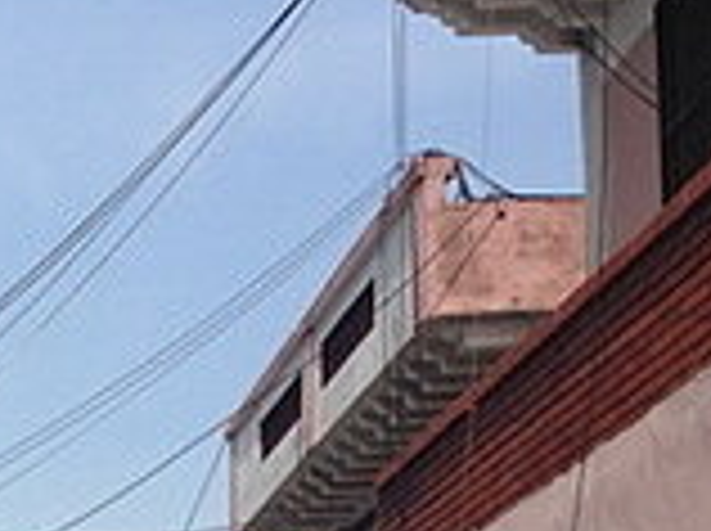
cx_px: -382
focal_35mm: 117
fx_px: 2399
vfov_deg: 12.2
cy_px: 706
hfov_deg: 15.4
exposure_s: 1/1808
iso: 50
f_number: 2.4
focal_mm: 4.12
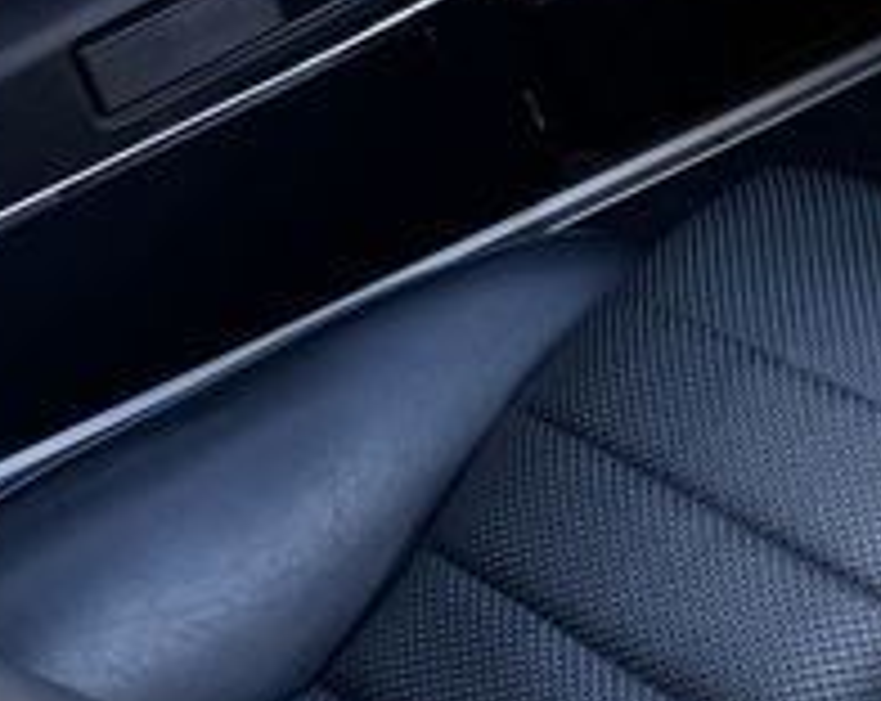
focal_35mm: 92
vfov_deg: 15.8
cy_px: -211
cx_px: 1587
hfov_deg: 17.1
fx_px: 2394
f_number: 1.78
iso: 80
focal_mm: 6.76
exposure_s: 1/121
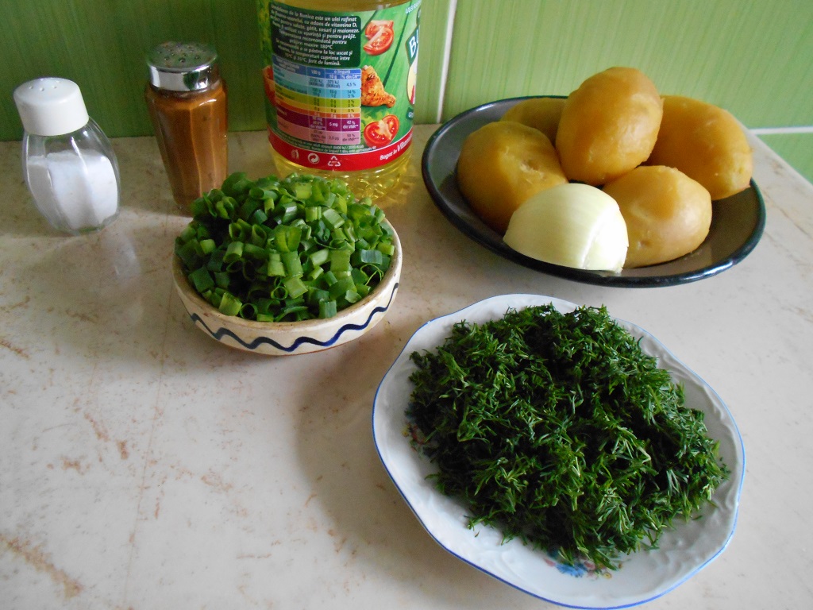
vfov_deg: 53.1
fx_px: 611
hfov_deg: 67.3
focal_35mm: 26
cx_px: 406
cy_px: 305
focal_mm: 4.6
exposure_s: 1/60
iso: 800
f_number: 3.2
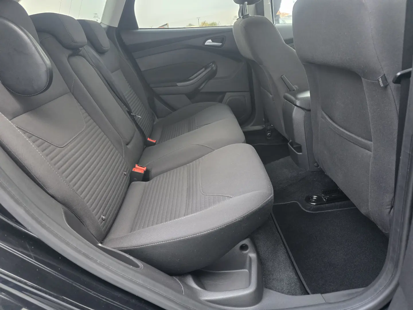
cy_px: 155
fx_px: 274
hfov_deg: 73.9
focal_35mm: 23
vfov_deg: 58.9
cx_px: 206
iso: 800
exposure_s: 1/100
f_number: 1.7
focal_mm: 6.3
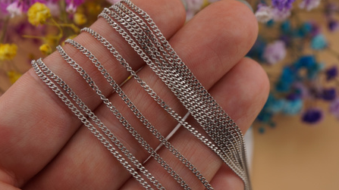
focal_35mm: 57
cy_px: 96
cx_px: 169
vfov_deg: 21.1
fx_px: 512
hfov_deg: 36.6
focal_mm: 36
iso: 100
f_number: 7.1
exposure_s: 1/80
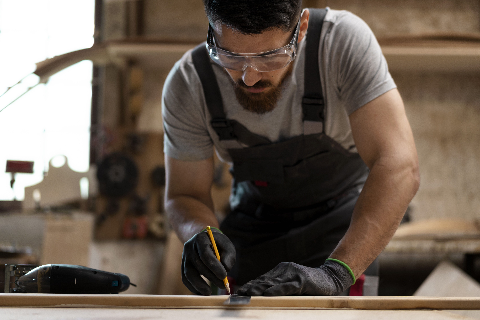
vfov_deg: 24.6
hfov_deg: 36.2
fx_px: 733
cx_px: 240
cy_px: 160
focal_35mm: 55
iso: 250
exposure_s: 1/100
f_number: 2.2
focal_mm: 55
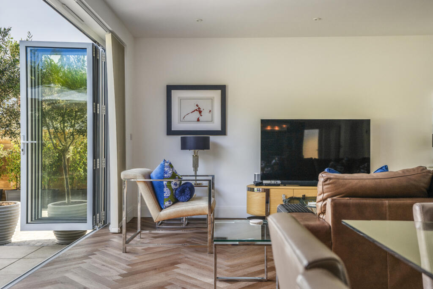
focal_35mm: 35
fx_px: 421
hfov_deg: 54.4
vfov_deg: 37.9
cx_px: 216
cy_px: 144
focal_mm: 35
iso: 200
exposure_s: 1/500
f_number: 4.5
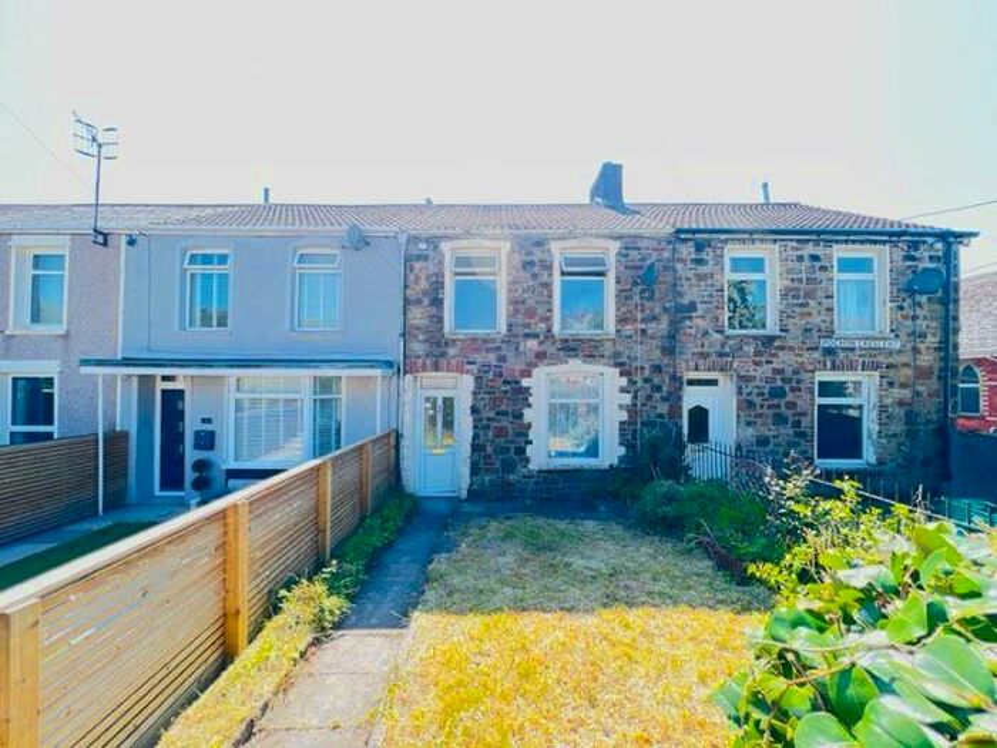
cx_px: 498
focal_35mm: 13
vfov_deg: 89.9
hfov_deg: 106.2
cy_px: 374
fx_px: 374
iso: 32
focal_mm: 1.57
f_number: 1.8
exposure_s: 1/157
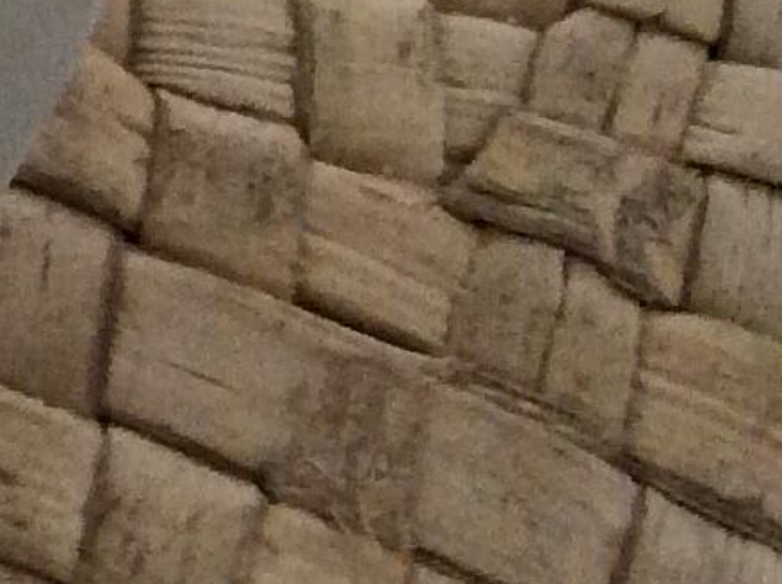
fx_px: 4264
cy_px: -495
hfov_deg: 9.2
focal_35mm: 189
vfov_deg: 7.6
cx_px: -1183
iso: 160
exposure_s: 1/25
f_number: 2.4
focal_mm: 3.3
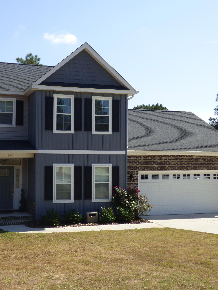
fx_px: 420
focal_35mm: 50
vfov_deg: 38.2
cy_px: 146
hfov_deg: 28.9
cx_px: 75
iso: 100
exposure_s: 1/800
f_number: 3.5
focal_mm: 6.47
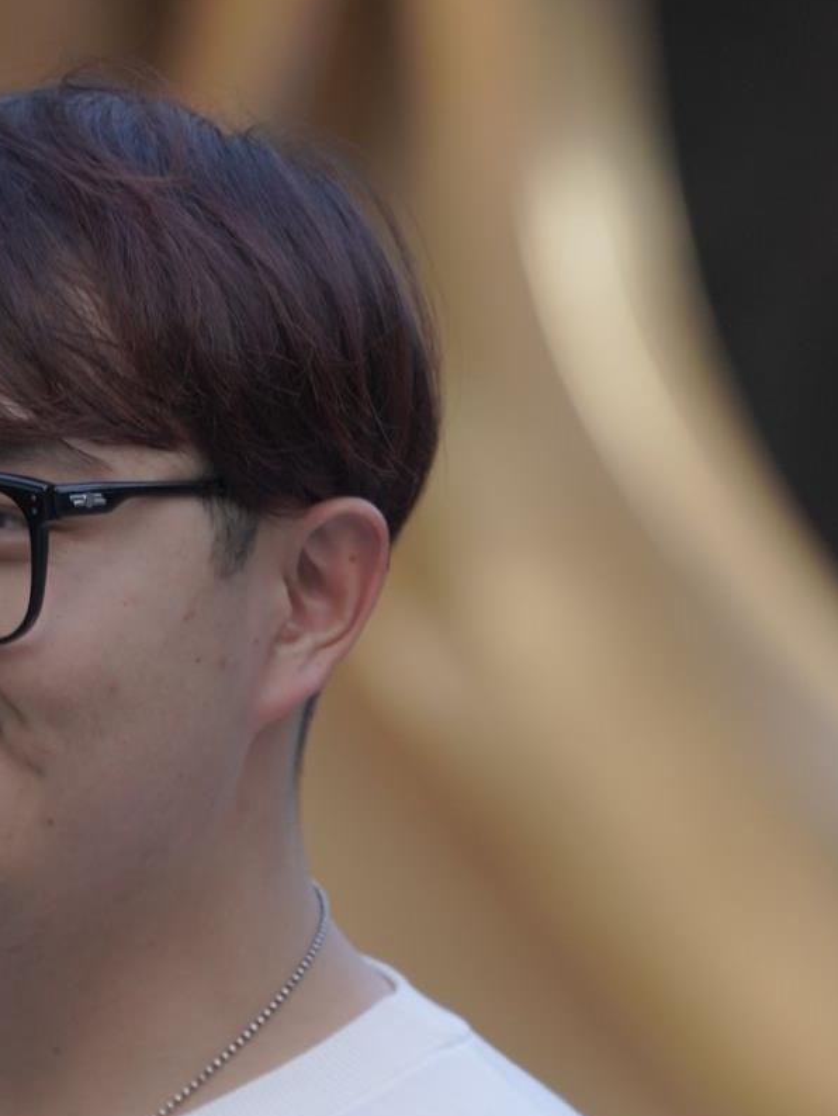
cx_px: 1145
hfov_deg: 3.2
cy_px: 1926
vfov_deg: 4.2
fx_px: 15033
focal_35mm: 466
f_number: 3.5
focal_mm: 135
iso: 500
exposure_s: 1/500
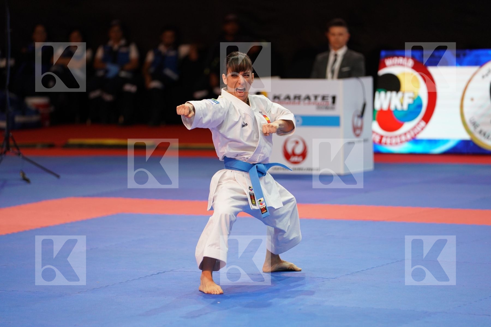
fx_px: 2291
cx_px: 246
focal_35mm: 168
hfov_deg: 12.2
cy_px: 164
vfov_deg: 8.2
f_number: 2.8
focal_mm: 168
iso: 1600
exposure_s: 1/250
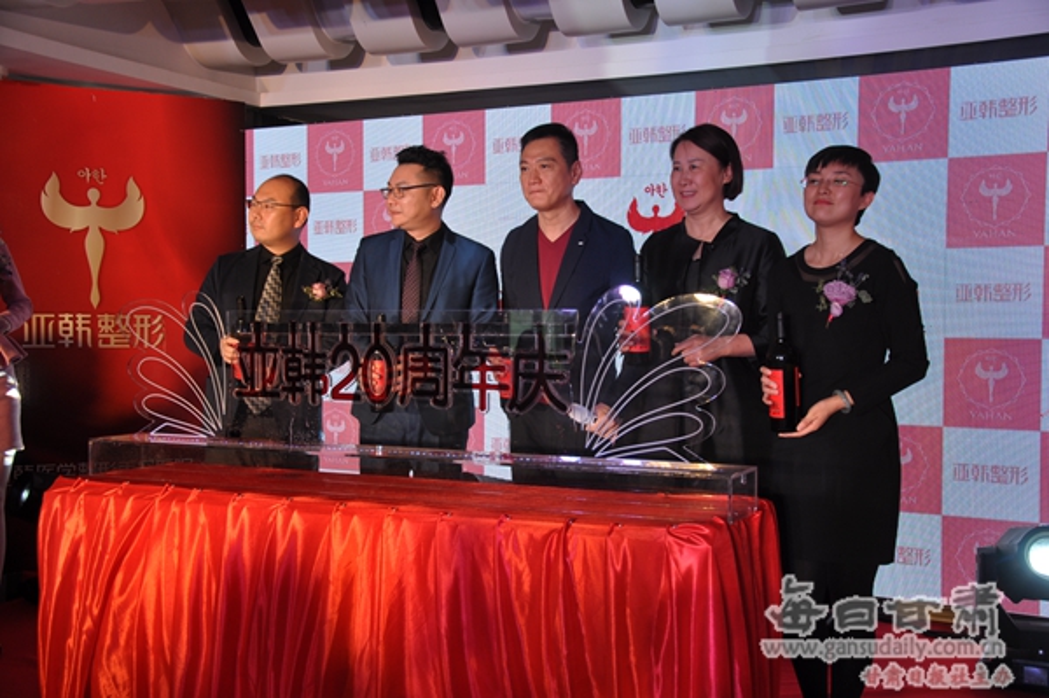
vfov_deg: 31.8
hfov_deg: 46.4
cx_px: 524
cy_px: 349
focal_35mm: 42
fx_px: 1223
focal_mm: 28
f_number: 4
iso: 250
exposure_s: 1/125
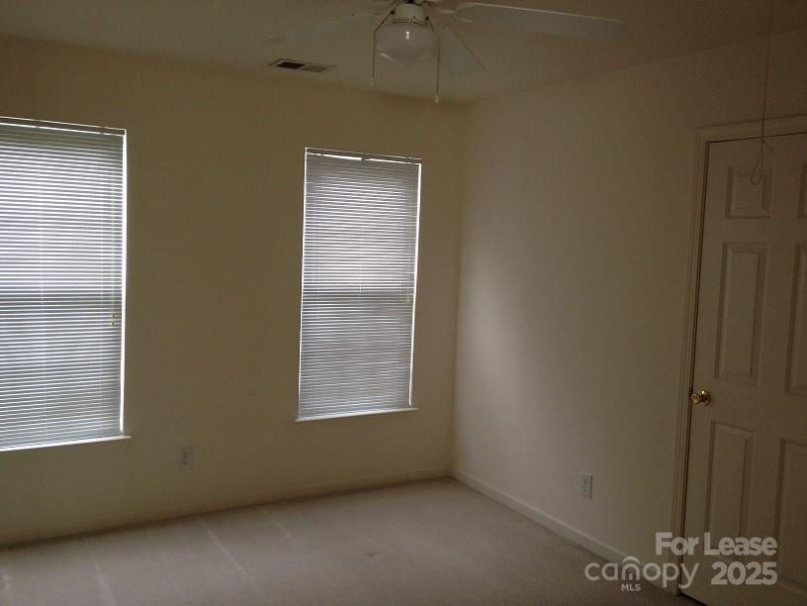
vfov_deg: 40.7
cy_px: 303
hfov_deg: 52.6
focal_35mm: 35
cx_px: 404
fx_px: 816
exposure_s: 1/20
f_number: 2.4
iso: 100
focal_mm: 4.28
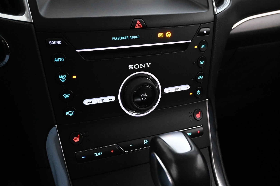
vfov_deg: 36.9
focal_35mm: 36
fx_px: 280
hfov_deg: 53.1
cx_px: 140
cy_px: 93
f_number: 4.2
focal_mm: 24
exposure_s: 1/40
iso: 5600
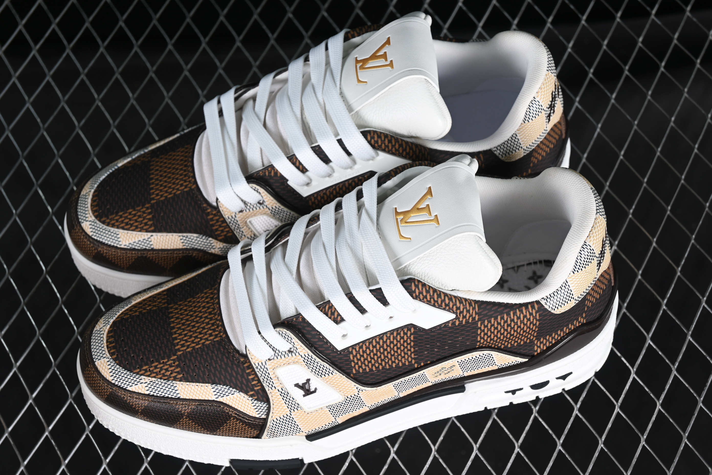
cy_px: 238
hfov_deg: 27.0
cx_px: 356
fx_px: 1483
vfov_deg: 18.2
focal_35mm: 75
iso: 160
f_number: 6.3
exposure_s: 1/60
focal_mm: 50
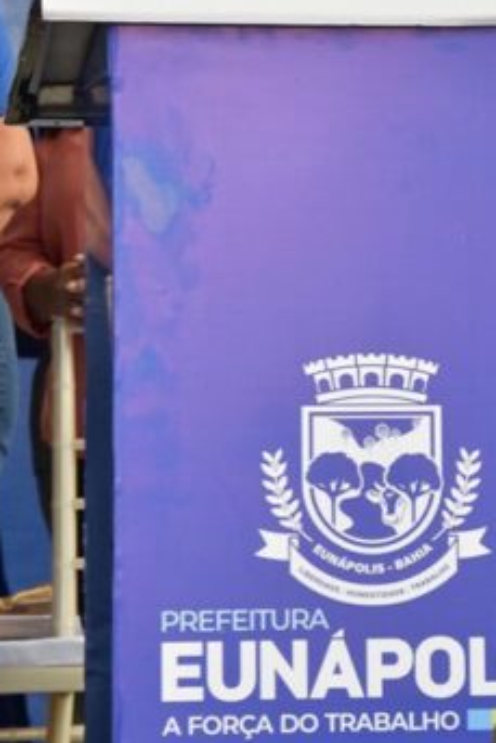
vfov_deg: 8.5
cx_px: 415
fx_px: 5018
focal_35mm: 243
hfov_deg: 5.7
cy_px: 171
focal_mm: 75
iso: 800
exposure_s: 1/250
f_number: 5.3
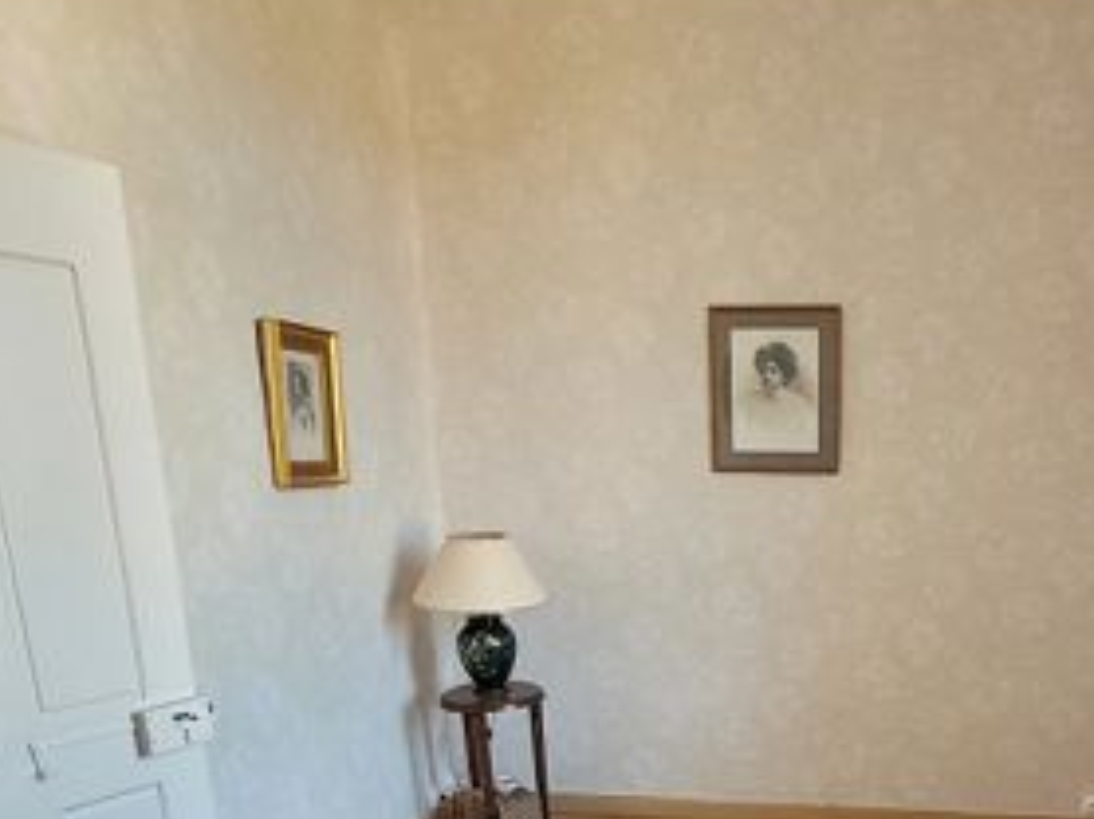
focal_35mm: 33
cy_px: 744
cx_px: 820
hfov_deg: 52.9
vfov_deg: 39.6
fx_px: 1042
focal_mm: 1.74
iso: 200
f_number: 2.2
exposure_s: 1/50
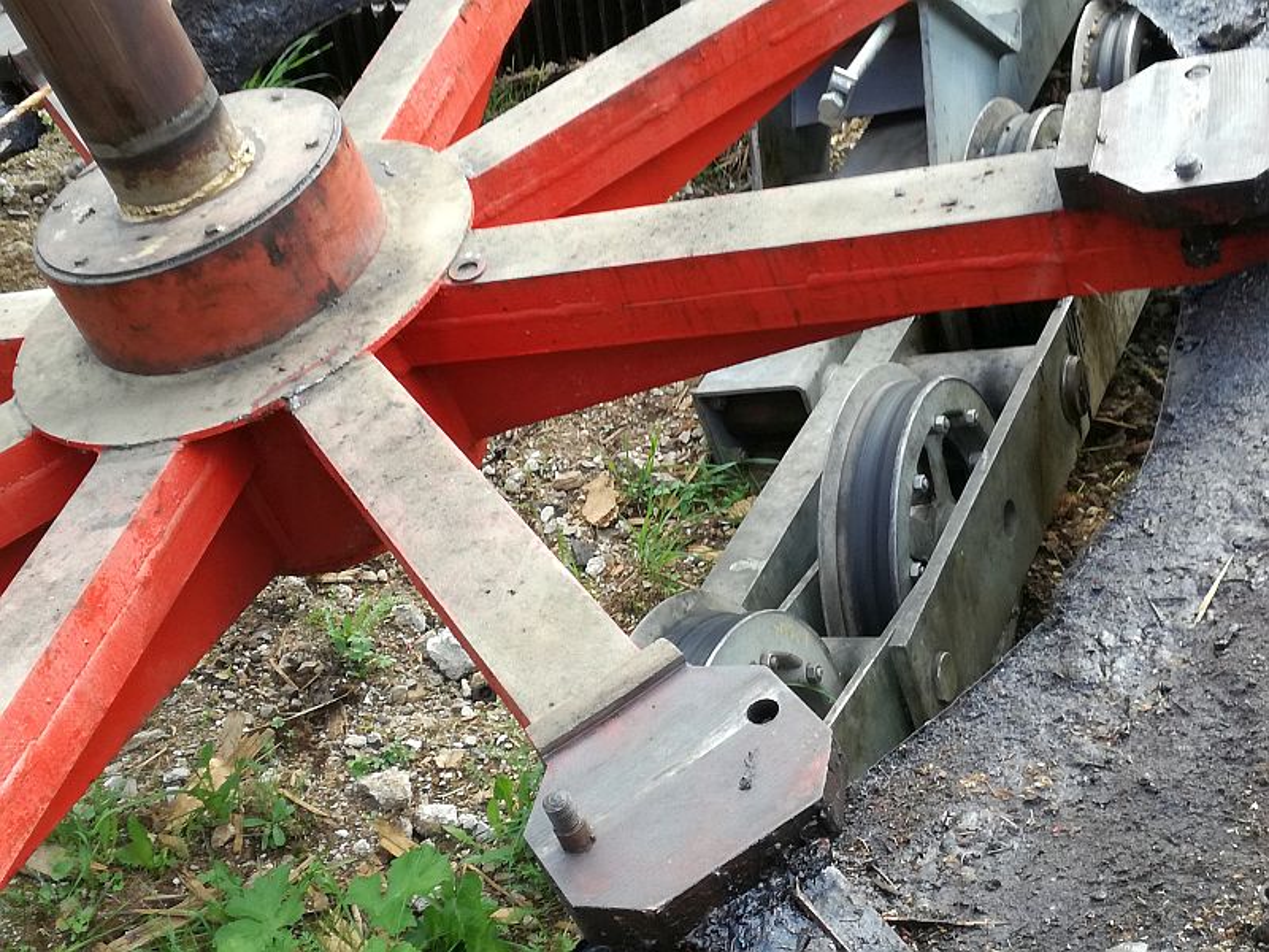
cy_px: 476
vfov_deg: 30.3
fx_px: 1760
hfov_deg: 39.7
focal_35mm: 48
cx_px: 634
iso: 50
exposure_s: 1/100
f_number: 2
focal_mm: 3.79
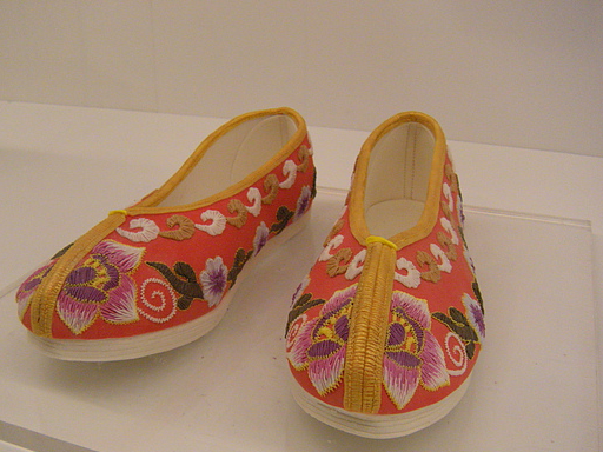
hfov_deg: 45.7
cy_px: 227
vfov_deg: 35.1
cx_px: 276
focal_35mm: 41
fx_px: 714
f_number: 3.8
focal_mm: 5.9
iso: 285
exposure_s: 1/125
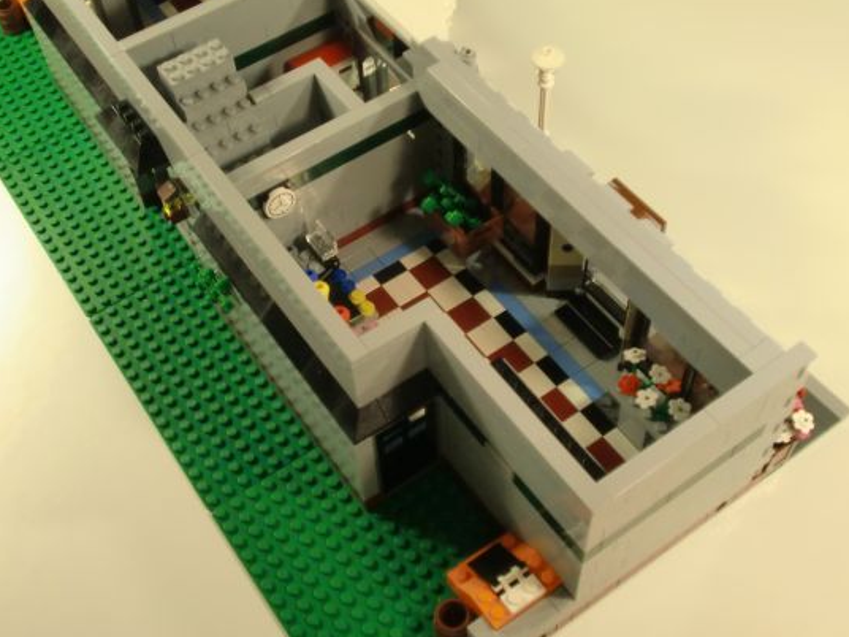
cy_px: 295
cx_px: 402
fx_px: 1055
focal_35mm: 43
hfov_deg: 43.8
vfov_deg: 33.6
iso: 250
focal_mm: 6.51
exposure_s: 1/60
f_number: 3.1
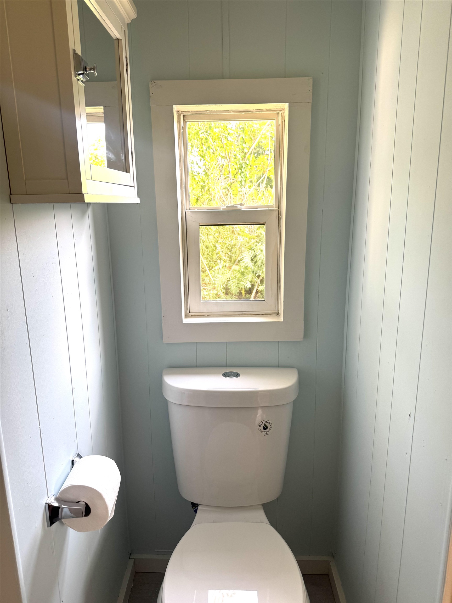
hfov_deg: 56.8
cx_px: 226
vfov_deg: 71.6
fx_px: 418
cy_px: 302
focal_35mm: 24
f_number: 1.78
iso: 80
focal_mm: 6.76
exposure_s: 1/121
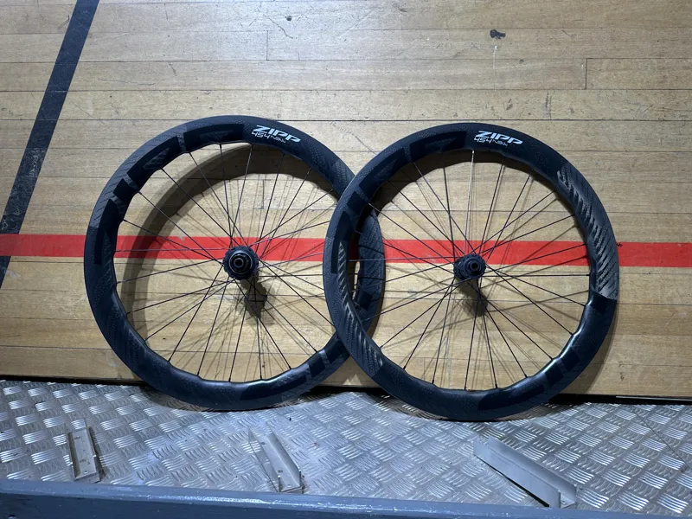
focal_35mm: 24
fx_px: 480
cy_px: 260
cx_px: 346
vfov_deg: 56.8
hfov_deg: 71.6
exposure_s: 1/100
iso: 80
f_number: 1.78
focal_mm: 6.86
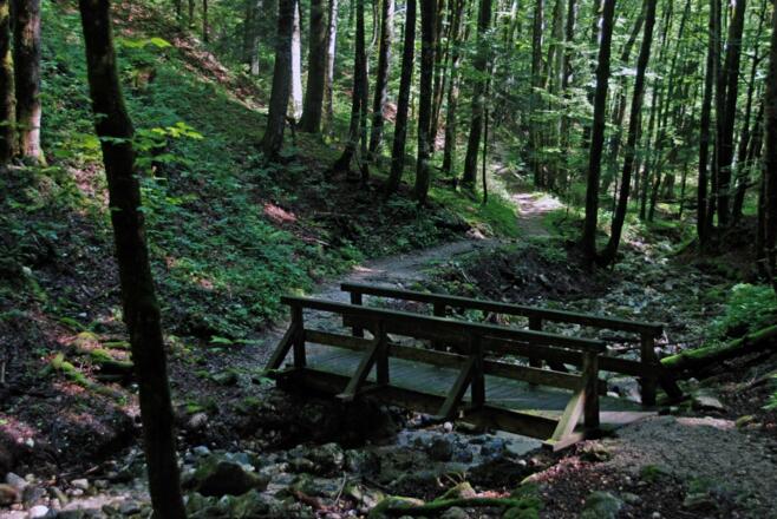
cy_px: 260
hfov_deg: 36.8
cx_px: 388
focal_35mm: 54
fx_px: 1166
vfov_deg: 25.1
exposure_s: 1/30
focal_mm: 36
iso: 160
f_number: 4.2
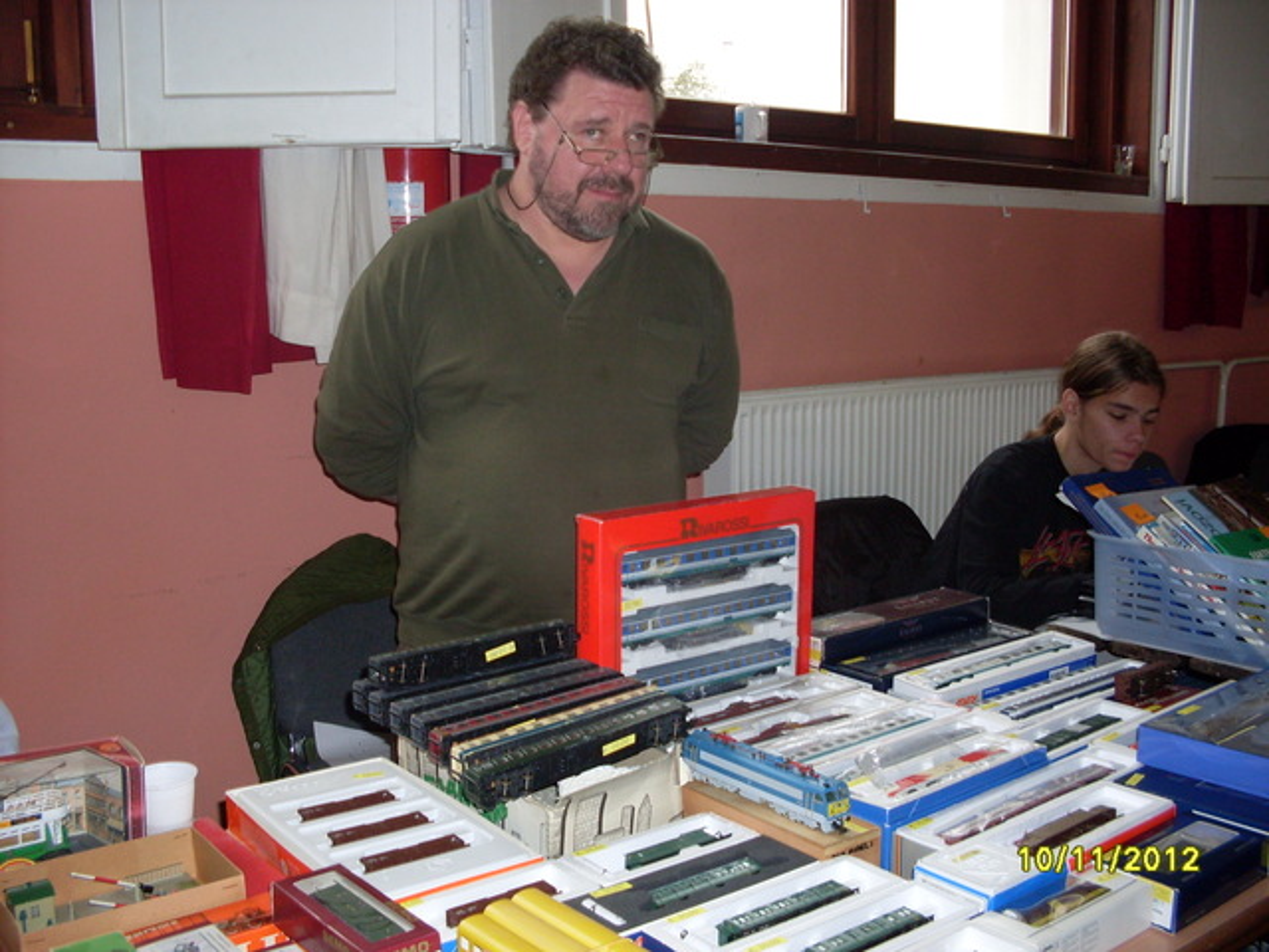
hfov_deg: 49.0
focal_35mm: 38
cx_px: 634
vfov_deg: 37.7
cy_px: 476
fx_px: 1393
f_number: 2.8
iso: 100
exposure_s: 1/45
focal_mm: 6.3
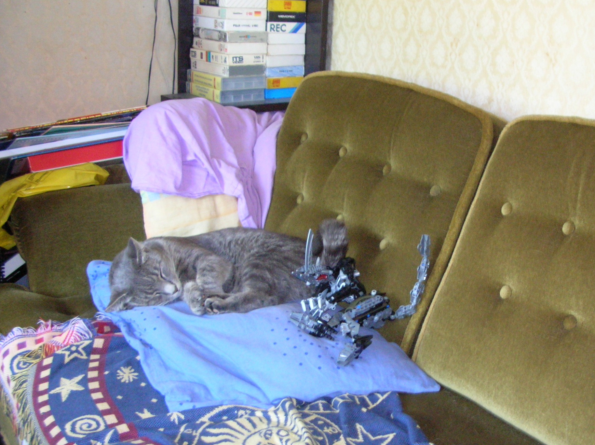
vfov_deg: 31.4
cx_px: 390
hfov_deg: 40.8
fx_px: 790
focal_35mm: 46
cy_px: 253
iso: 200
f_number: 2.8
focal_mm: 5.8
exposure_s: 1/6.2
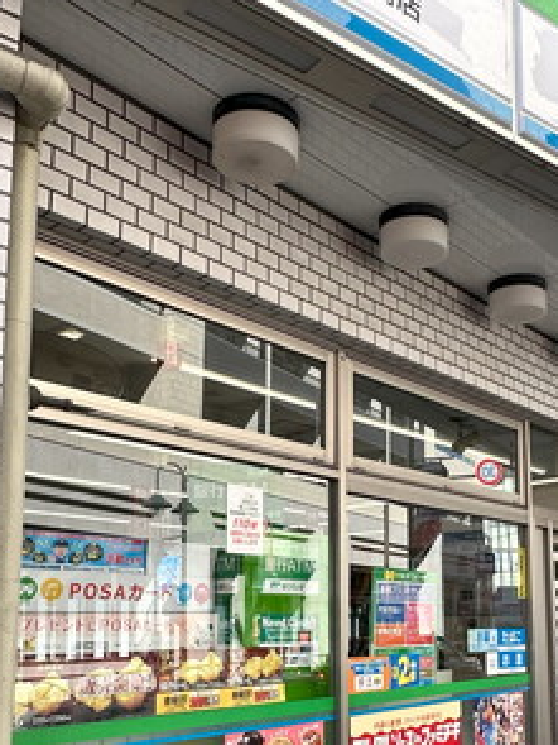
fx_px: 817
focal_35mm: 38
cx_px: 359
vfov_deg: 47.9
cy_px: 515
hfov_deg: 37.4
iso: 40
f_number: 2.2
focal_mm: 2.22
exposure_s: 1/314
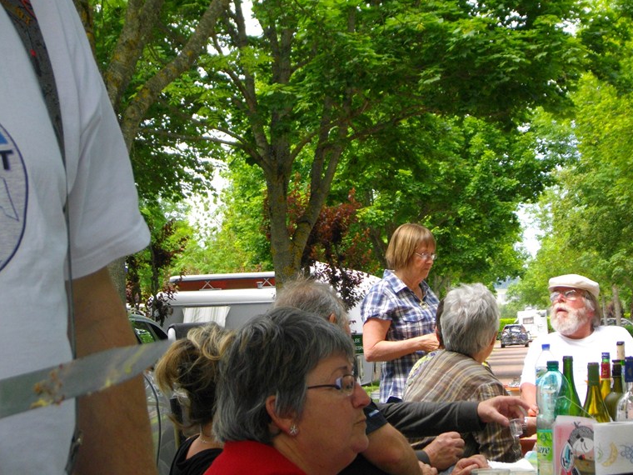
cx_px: 332
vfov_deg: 14.6
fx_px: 1847
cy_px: 232
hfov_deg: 19.4
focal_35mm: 101
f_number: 5.2
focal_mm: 17.1
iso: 171
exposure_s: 1/160
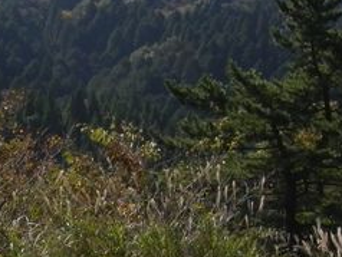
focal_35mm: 151
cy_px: 59
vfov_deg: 9.8
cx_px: 325
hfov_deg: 12.9
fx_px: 1493
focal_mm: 8
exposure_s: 1/800
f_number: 3.8
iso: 80
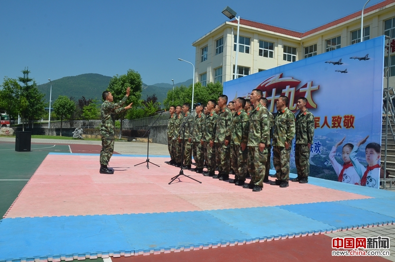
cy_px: 131
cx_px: 198
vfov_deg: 47.7
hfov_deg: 67.5
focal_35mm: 27
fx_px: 296
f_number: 11
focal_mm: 18
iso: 400
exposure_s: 1/500
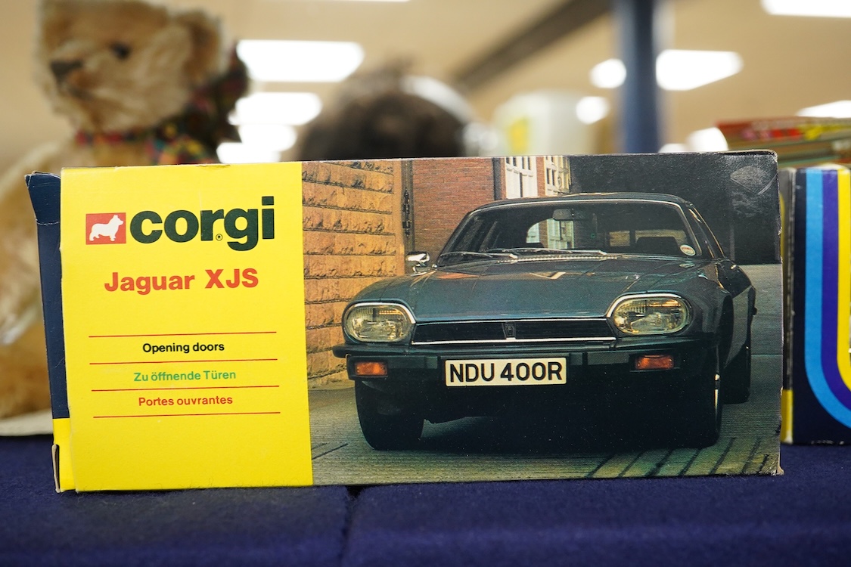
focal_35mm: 45
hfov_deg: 43.6
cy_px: 284
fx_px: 1064
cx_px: 426
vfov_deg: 29.9
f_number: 8
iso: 2000
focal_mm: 30
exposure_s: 1/125
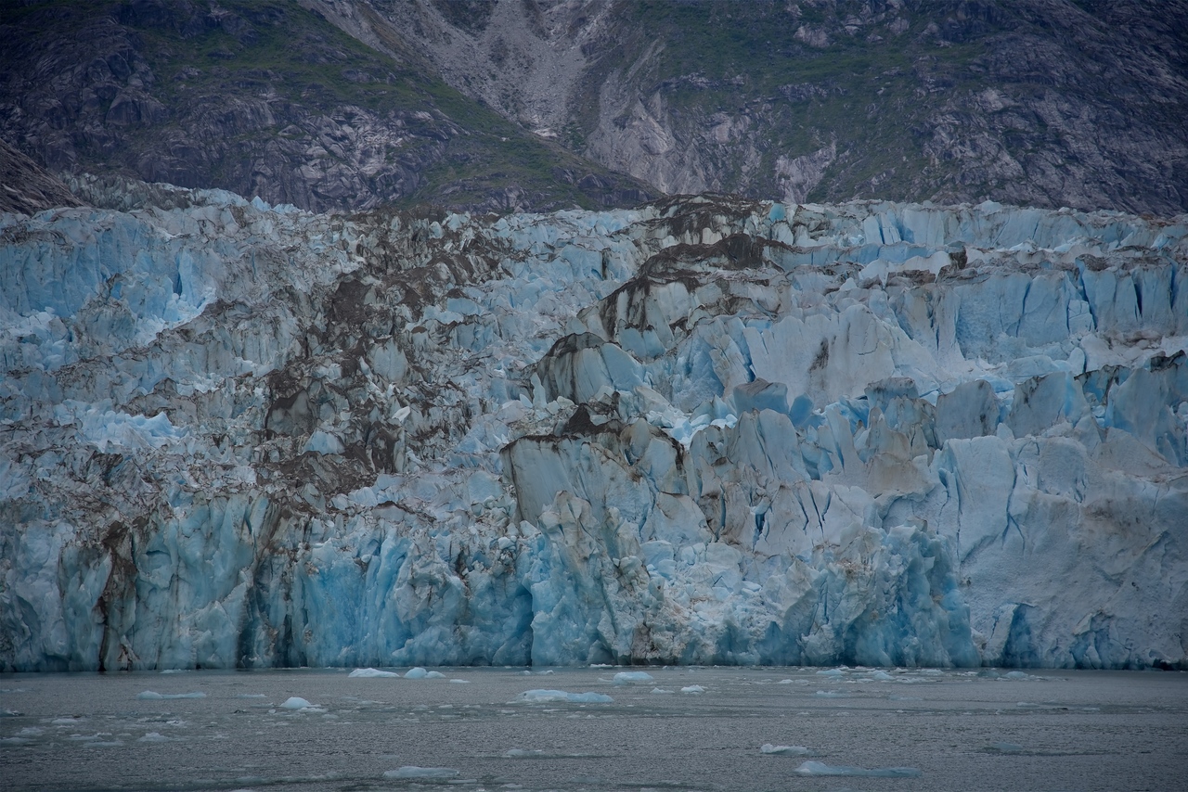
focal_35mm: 120
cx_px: 594
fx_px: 3961
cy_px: 396
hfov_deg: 17.1
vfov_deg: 11.4
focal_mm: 120
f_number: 5
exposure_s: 1/250
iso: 100
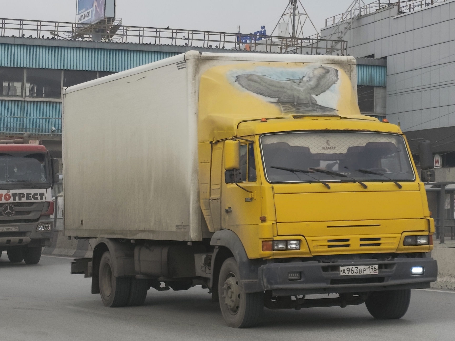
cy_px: 170
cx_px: 228
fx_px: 605
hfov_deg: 41.2
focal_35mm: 46
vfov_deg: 31.5
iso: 50
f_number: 1.65
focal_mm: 6.19
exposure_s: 1/476
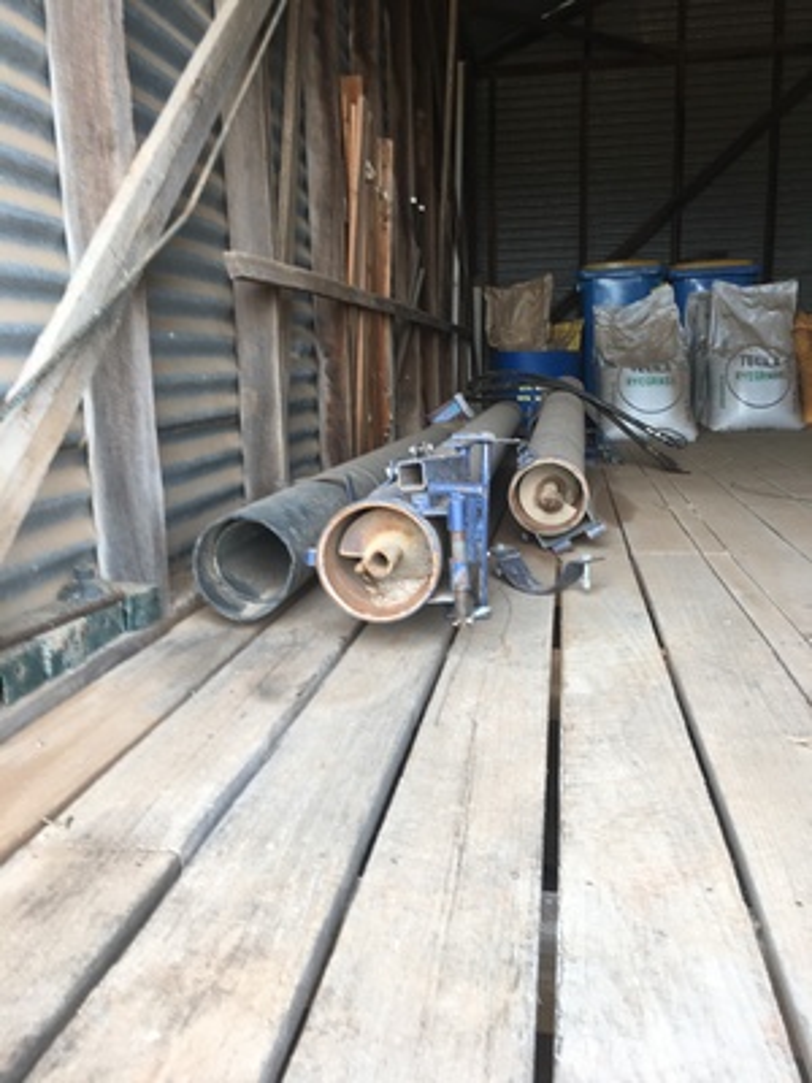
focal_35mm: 29
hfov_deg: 48.2
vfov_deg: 61.7
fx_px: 907
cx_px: 406
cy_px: 542
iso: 32
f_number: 2.2
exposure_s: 1/50
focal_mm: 4.15
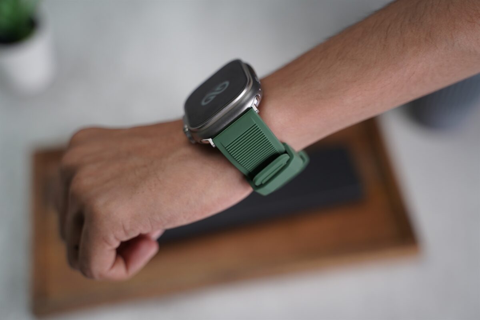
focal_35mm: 56
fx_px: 747
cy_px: 160
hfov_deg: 35.6
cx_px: 240
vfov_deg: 24.2
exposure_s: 1/320
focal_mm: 56
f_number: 2.8
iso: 1000
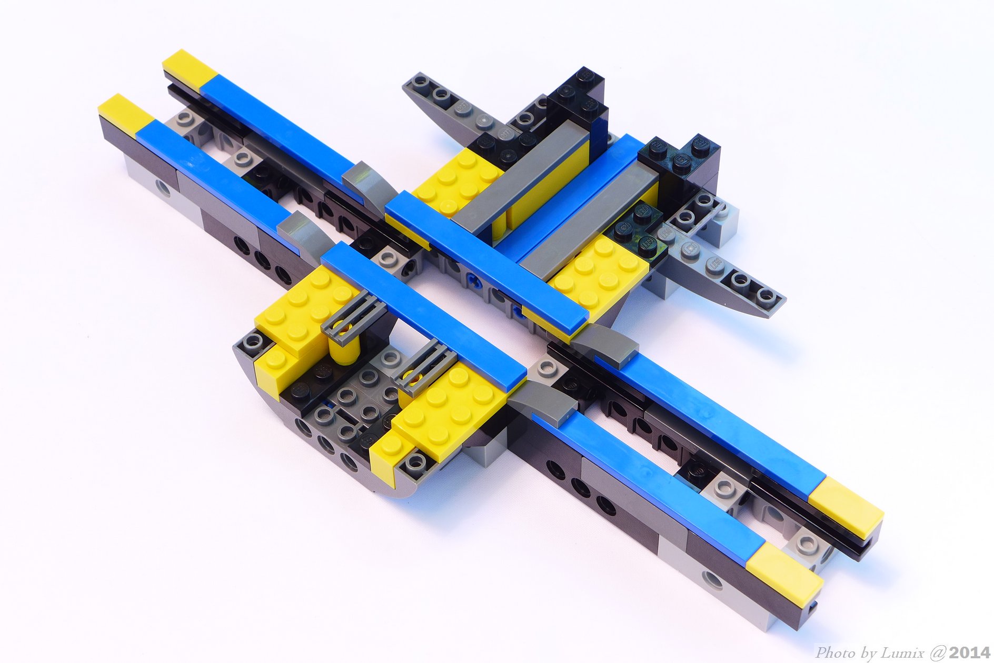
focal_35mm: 70
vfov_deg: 19.5
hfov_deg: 28.8
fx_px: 1933
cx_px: 497
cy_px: 332
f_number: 4.5
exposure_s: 1/40
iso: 80
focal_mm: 13.7
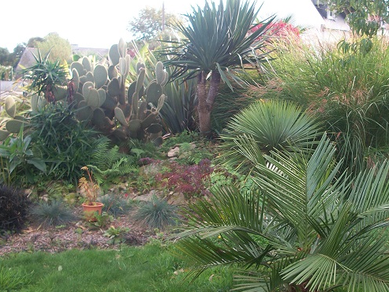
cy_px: 159
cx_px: 282
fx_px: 584
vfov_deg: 28.0
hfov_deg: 36.1
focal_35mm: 52
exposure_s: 1/100
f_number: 3.1
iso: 80
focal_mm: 6.3
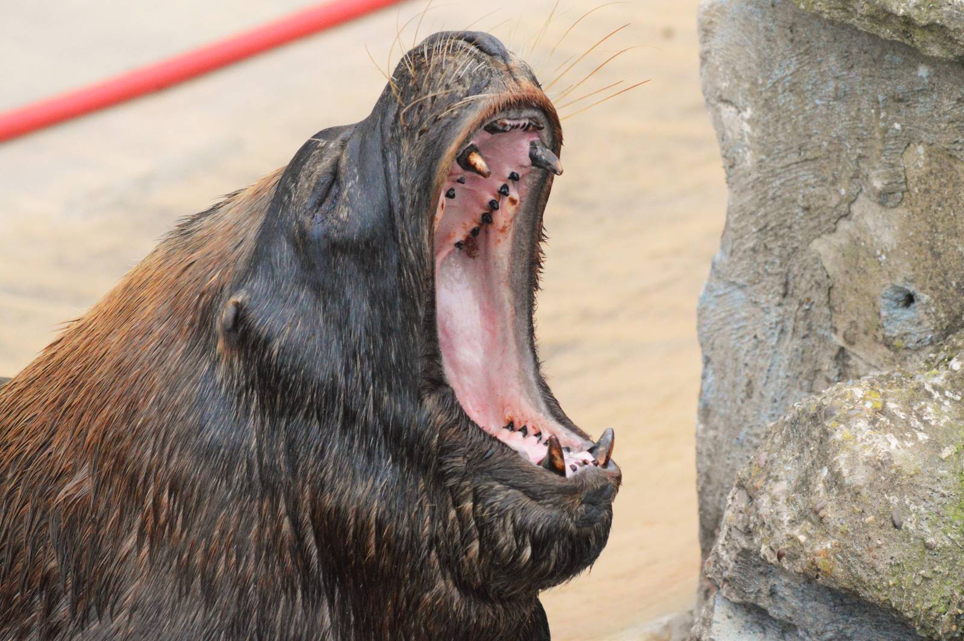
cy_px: 320
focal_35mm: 202
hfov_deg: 10.2
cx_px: 482
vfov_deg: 6.8
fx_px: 5418
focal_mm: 135
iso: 6400
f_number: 6.3
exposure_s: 1/4000
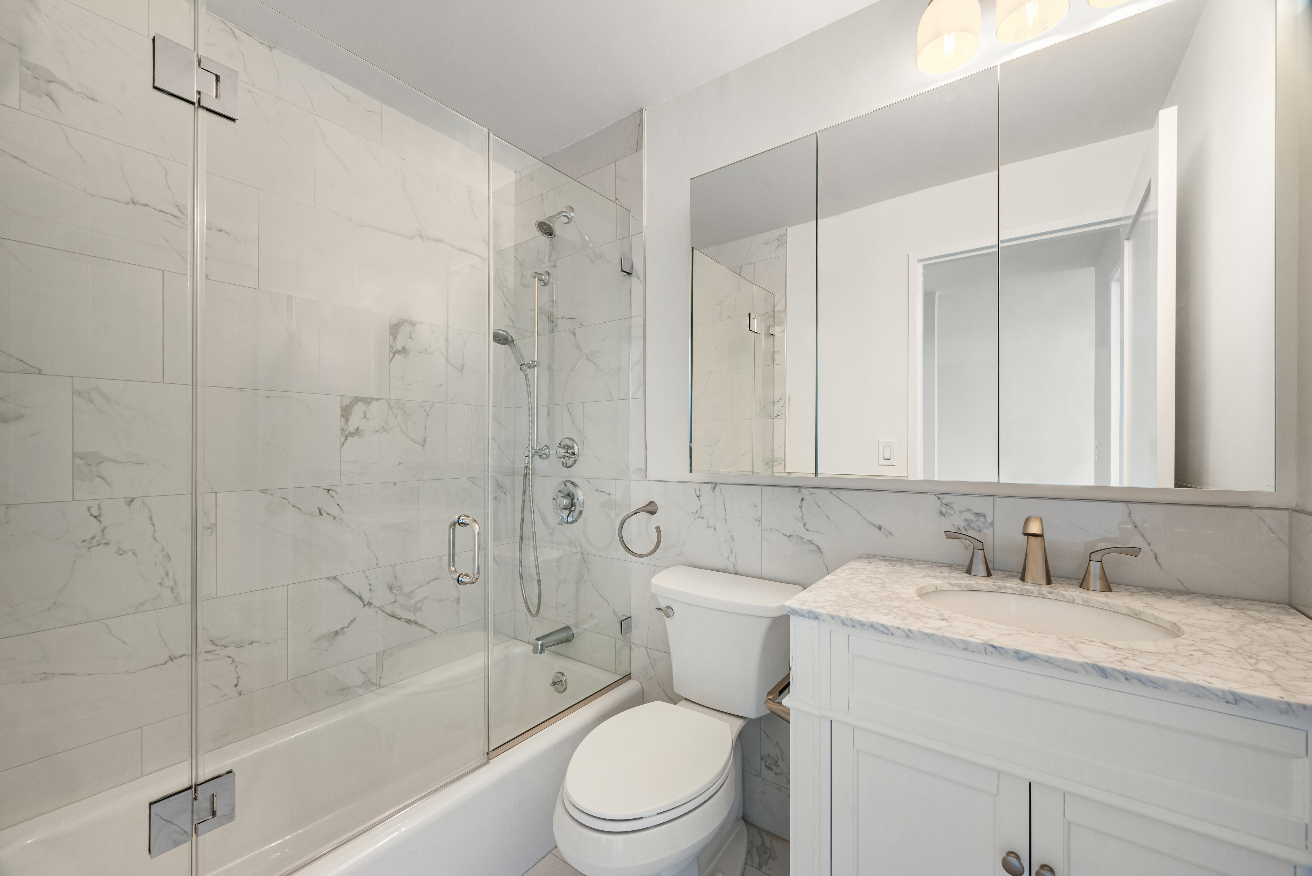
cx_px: 656
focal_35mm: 14
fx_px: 510
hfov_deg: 104.2
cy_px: 438
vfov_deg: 81.3
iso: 400
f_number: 11
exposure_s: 1/1.67
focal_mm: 14
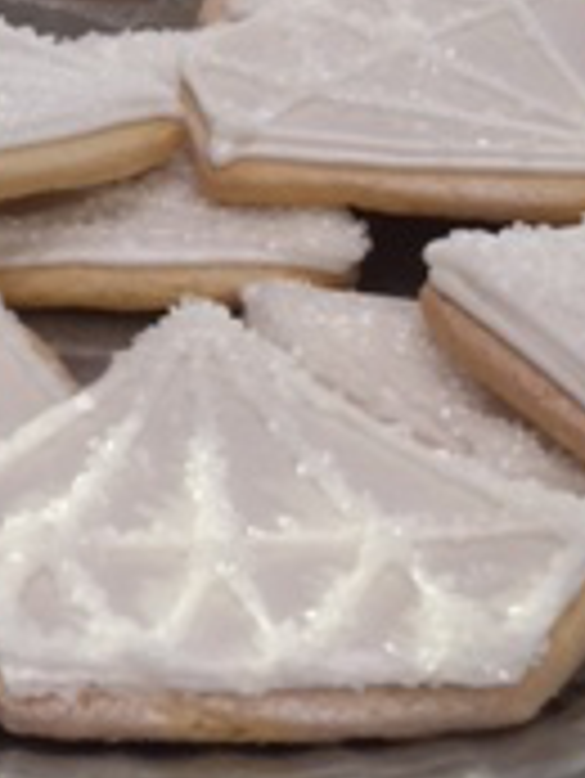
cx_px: -140
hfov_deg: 13.4
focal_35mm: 107
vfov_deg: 16.7
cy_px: -391
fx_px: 2408
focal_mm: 4.15
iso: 50
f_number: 2.2
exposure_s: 1/30
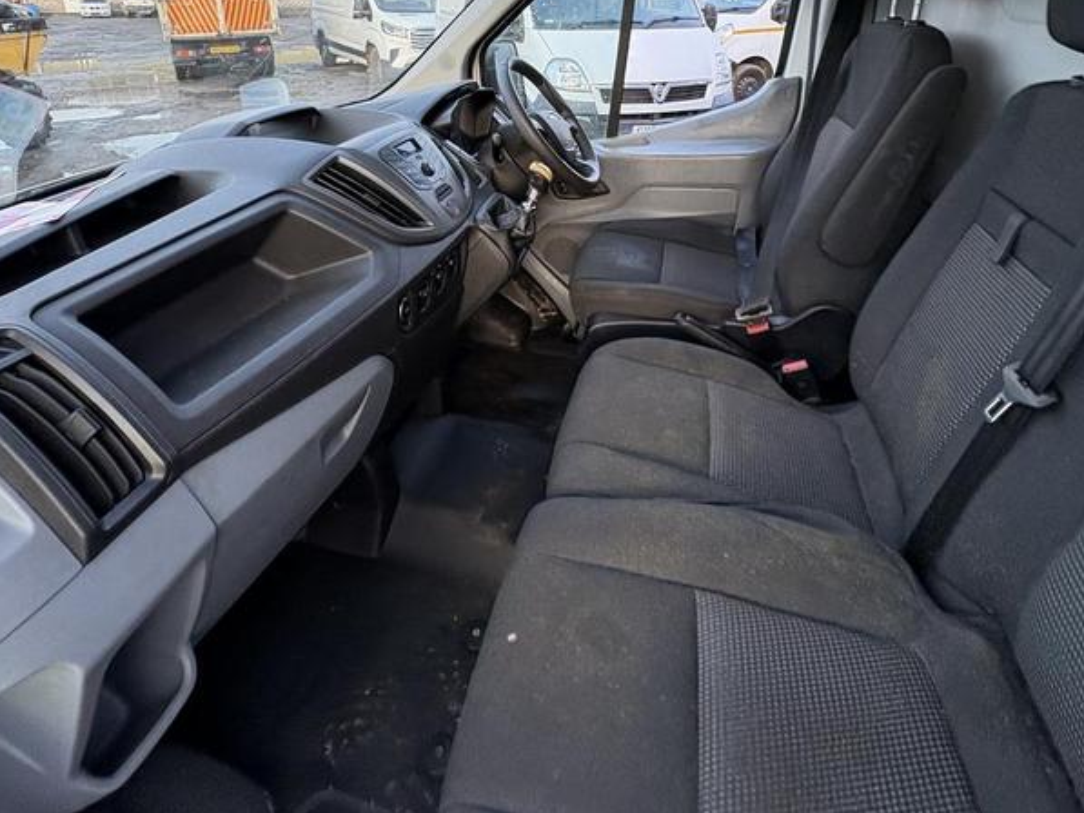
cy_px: 209
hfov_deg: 78.9
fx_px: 658
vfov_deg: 60.2
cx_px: 508
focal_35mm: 21
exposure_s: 1/132
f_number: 2.2
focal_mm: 2.22
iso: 125
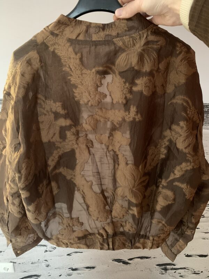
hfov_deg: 53.1
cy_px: 140
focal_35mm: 26
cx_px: 104
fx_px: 209
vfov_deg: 67.3
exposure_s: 1/26
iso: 800
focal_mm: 4.25
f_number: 1.8
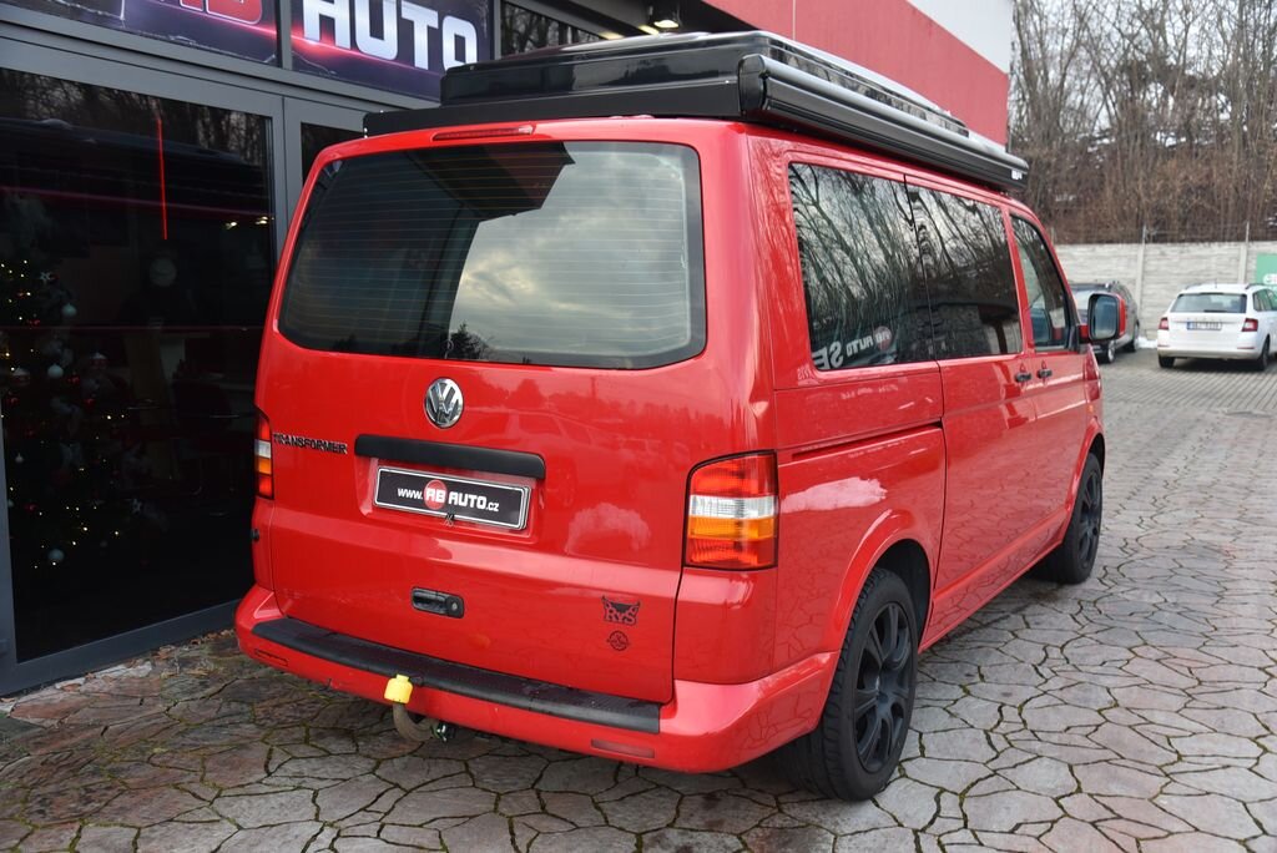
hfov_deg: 58.7
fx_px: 1136
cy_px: 426
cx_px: 638
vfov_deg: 41.2
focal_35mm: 32
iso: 500
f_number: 4.5
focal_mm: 32
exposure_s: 1/80
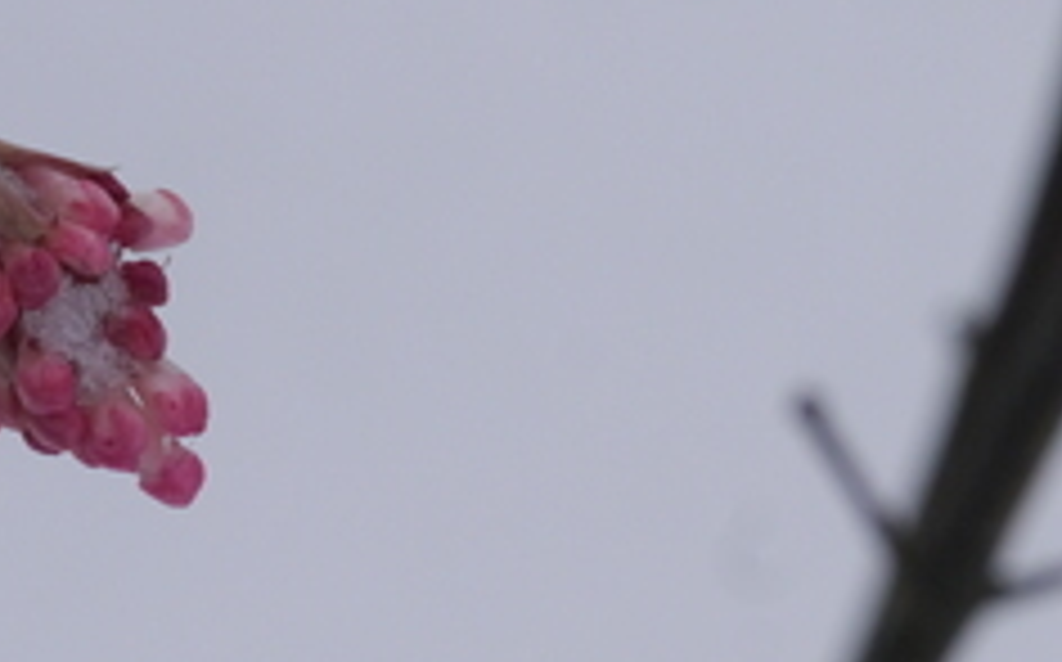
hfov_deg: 4.2
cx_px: 243
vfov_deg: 2.6
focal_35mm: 501
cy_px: 489
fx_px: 14487
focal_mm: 121
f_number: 11
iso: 1000
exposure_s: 1/250
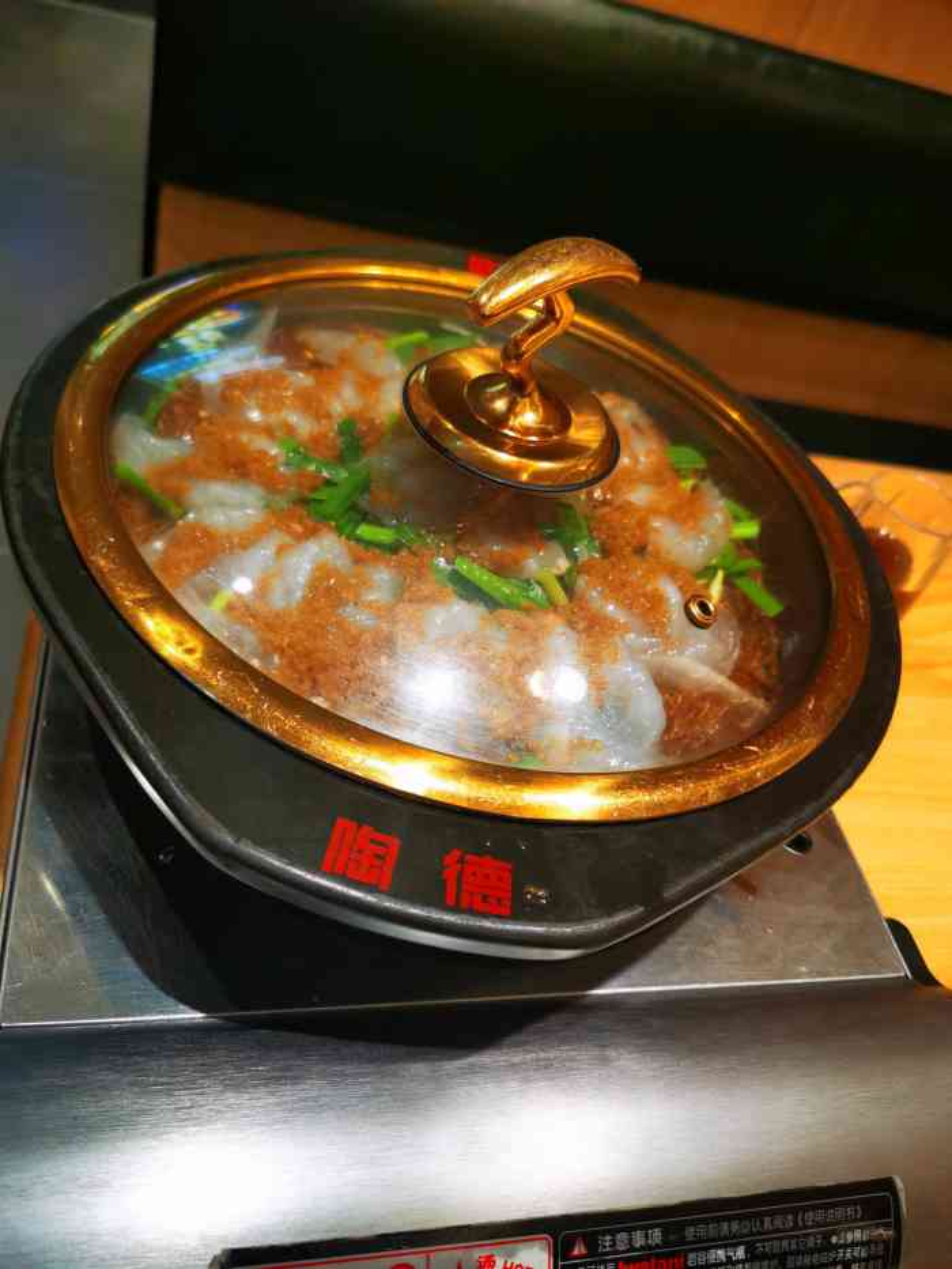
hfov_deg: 51.4
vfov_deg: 65.3
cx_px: 476
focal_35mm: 27
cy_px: 634
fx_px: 990
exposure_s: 1/100
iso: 100
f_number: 1.6
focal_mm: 5.56
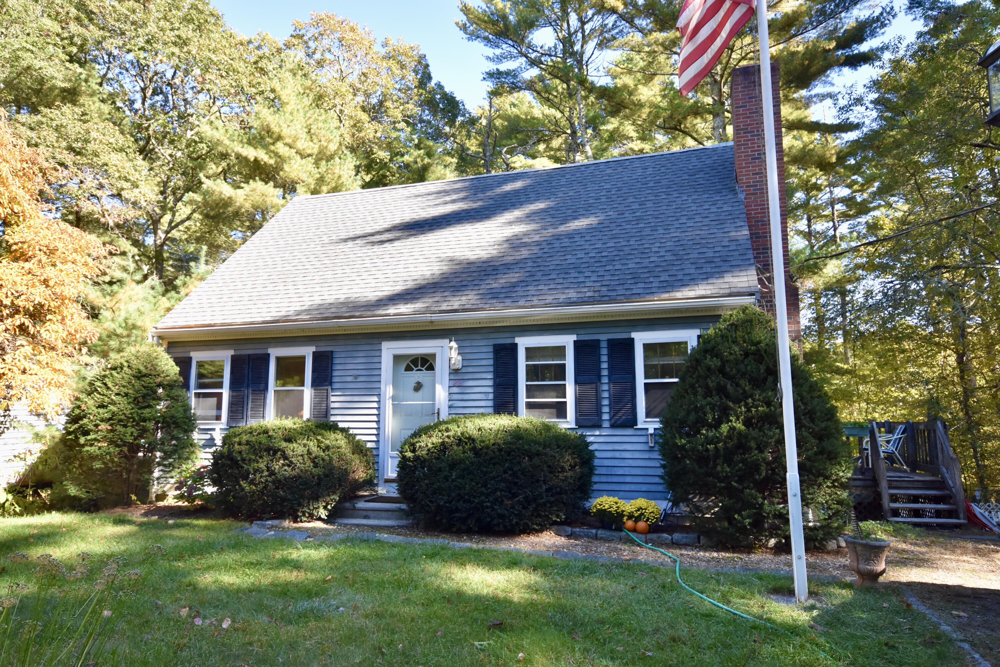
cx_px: 500
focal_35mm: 24
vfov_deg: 53.1
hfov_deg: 73.7
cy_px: 334
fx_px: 667
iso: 800
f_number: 8
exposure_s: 1/250
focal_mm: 16
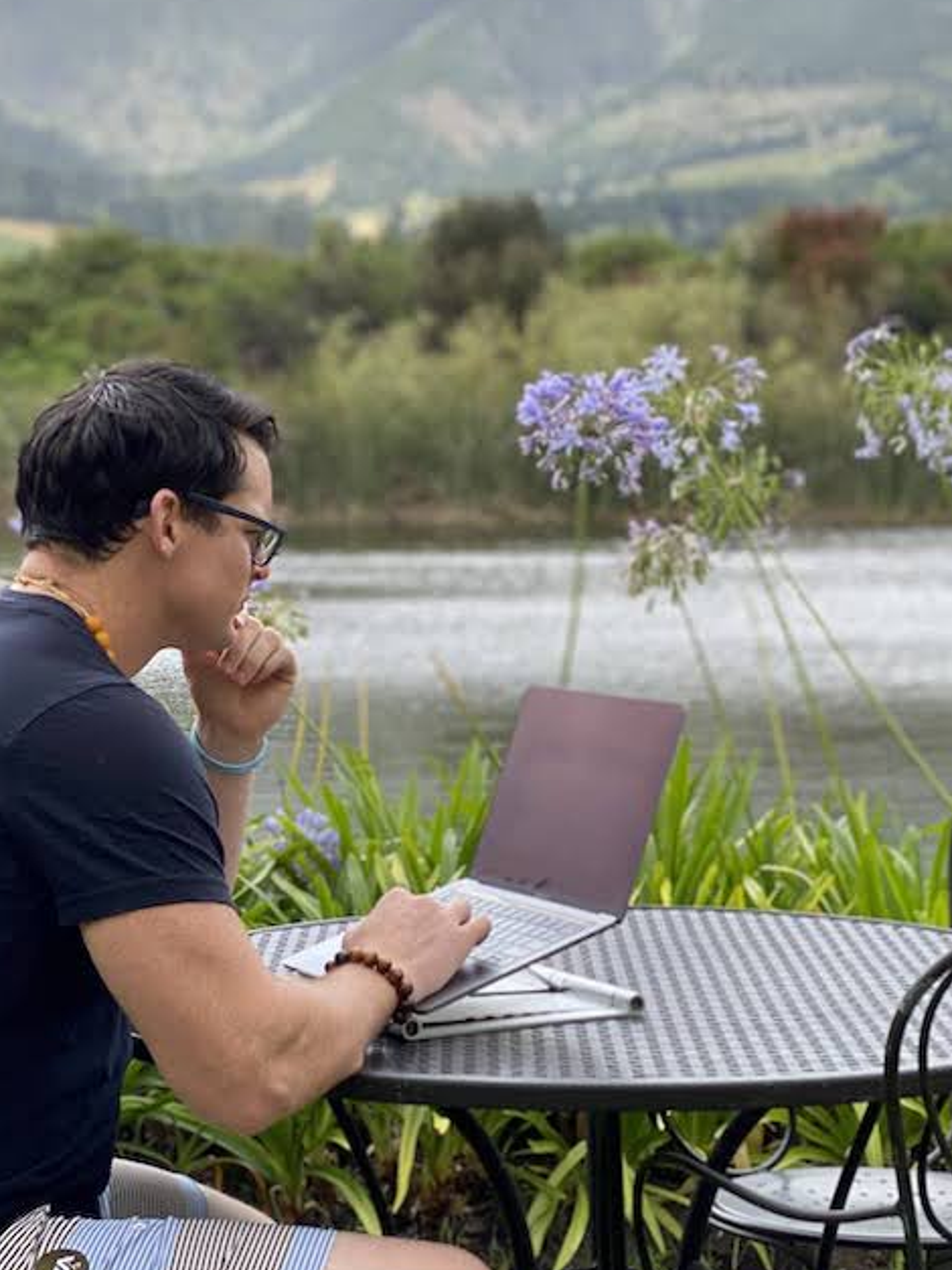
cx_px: 350
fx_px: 3045
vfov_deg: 23.5
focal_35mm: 83
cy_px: 496
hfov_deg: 17.7
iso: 20
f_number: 2
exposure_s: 1/615
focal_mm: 6
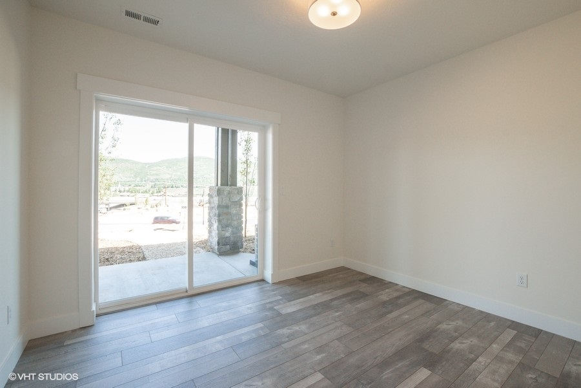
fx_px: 242
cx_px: 290
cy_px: 194
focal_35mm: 15
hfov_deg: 100.4
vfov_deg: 77.3
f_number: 9
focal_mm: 10
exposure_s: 1/25
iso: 320
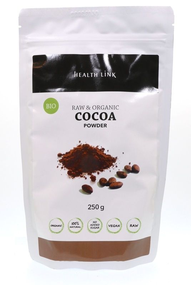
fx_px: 429
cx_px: 96
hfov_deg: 25.1
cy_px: 142
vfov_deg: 36.8
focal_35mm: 54
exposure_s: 1/25
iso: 800
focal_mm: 24.5
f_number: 16
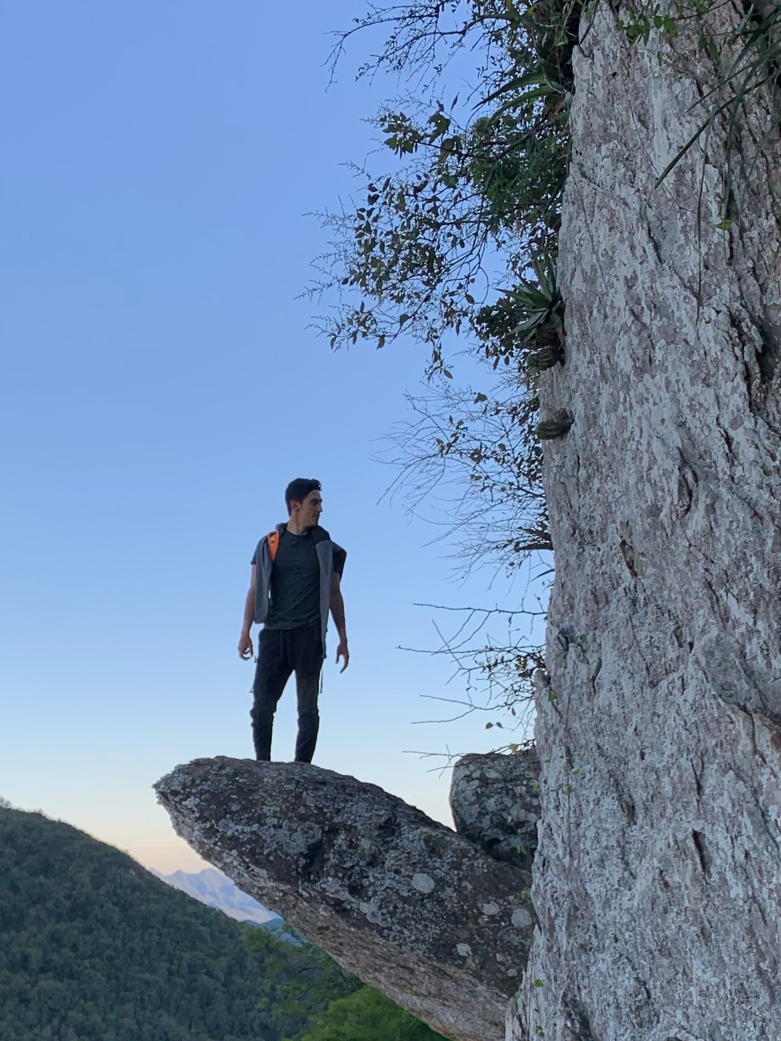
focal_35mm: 54
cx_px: 309
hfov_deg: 27.0
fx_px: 1624
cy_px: 817
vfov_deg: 34.6
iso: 25
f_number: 1.8
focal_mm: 4.25
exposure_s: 1/543
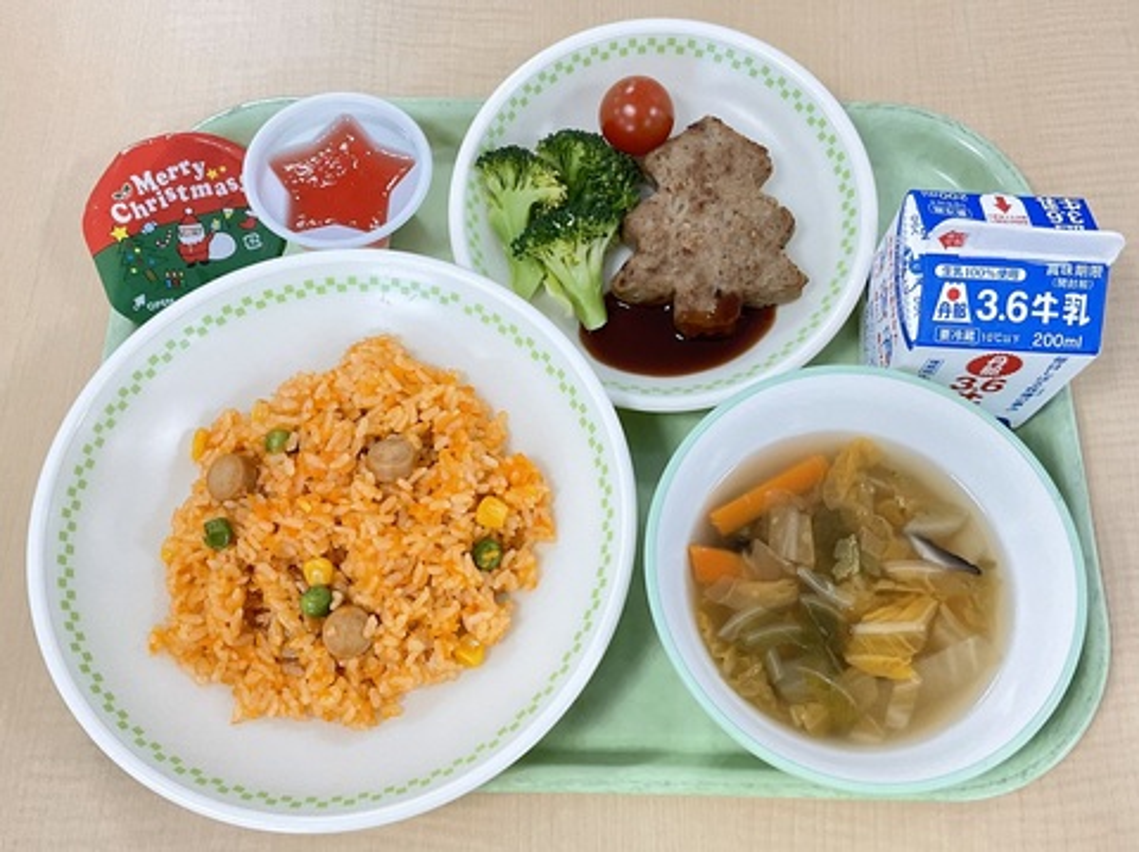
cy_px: 426
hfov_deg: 61.7
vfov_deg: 48.2
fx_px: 953
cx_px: 570
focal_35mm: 29
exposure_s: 1/60
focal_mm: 3
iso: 80
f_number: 1.8
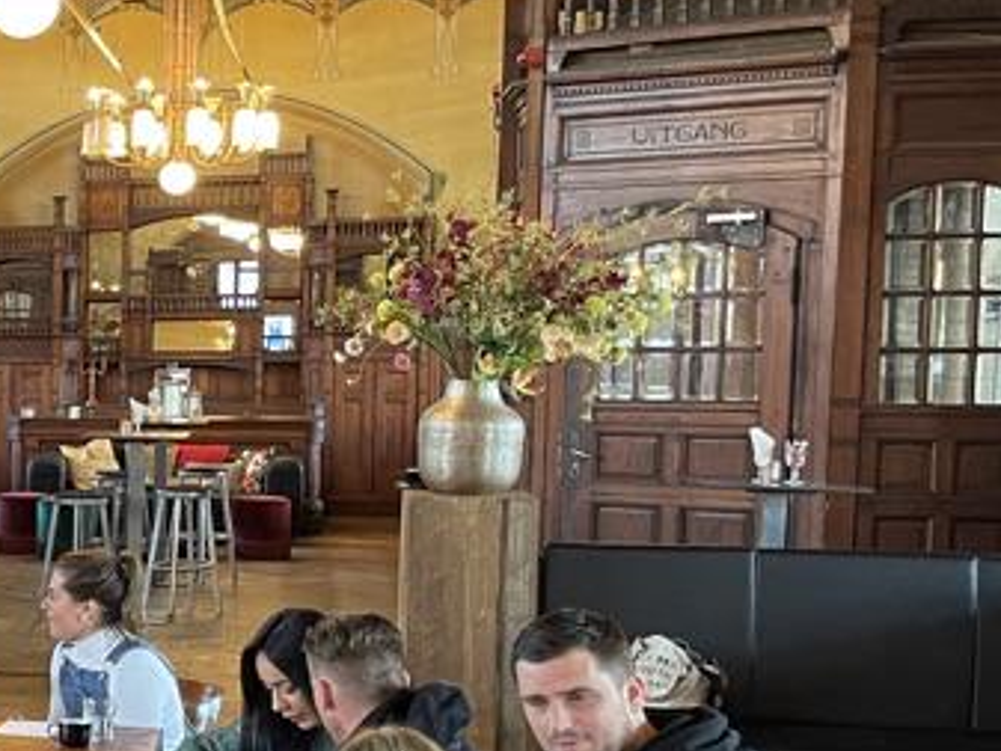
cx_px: -422
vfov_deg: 18.6
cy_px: 537
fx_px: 2285
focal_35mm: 79
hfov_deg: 21.4
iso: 320
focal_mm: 5.1
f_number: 1.6
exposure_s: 1/50
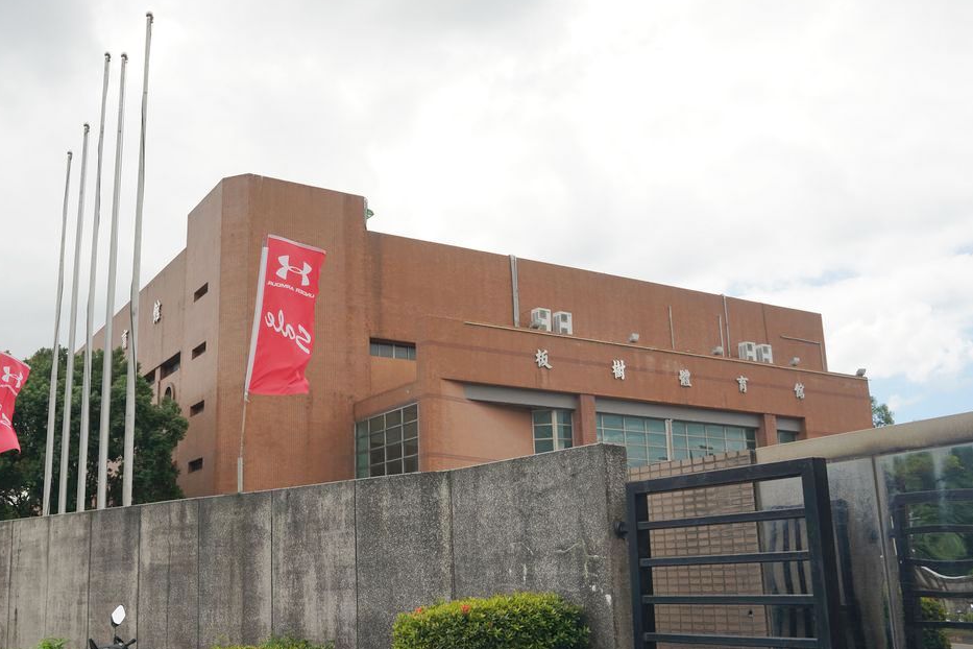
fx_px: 973
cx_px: 363
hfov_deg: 52.5
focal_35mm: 36
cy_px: 338
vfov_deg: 36.9
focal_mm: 28
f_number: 6.3
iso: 100
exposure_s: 1/200
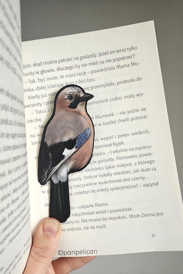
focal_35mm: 24
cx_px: 91
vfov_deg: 73.8
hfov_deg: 53.1
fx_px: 183
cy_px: 137
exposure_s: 1/142
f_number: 1.8
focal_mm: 5.4
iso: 500
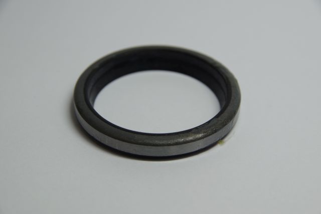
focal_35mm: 105
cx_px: 160
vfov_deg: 13.0
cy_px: 107
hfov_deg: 19.5
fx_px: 936
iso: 100
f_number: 8
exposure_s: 1/20
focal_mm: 70
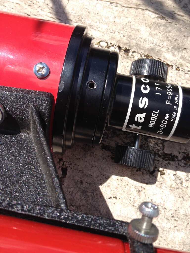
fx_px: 256
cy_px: 126
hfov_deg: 40.7
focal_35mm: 35
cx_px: 95
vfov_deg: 52.6
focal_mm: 4.28
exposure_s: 1/1346
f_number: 2.4
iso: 50
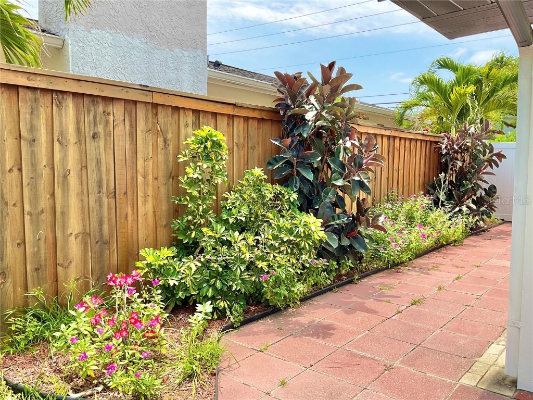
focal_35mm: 29
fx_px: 447
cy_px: 200
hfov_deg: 61.7
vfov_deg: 48.2
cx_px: 266
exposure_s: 1/770
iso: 16
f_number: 1.8
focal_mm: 3
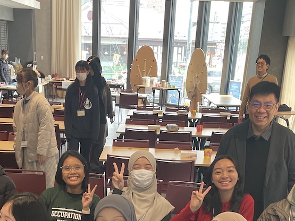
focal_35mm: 60
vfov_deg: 22.8
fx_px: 511
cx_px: 115
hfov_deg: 32.1
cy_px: 250
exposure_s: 1/102
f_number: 1.6
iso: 125
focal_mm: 4.2
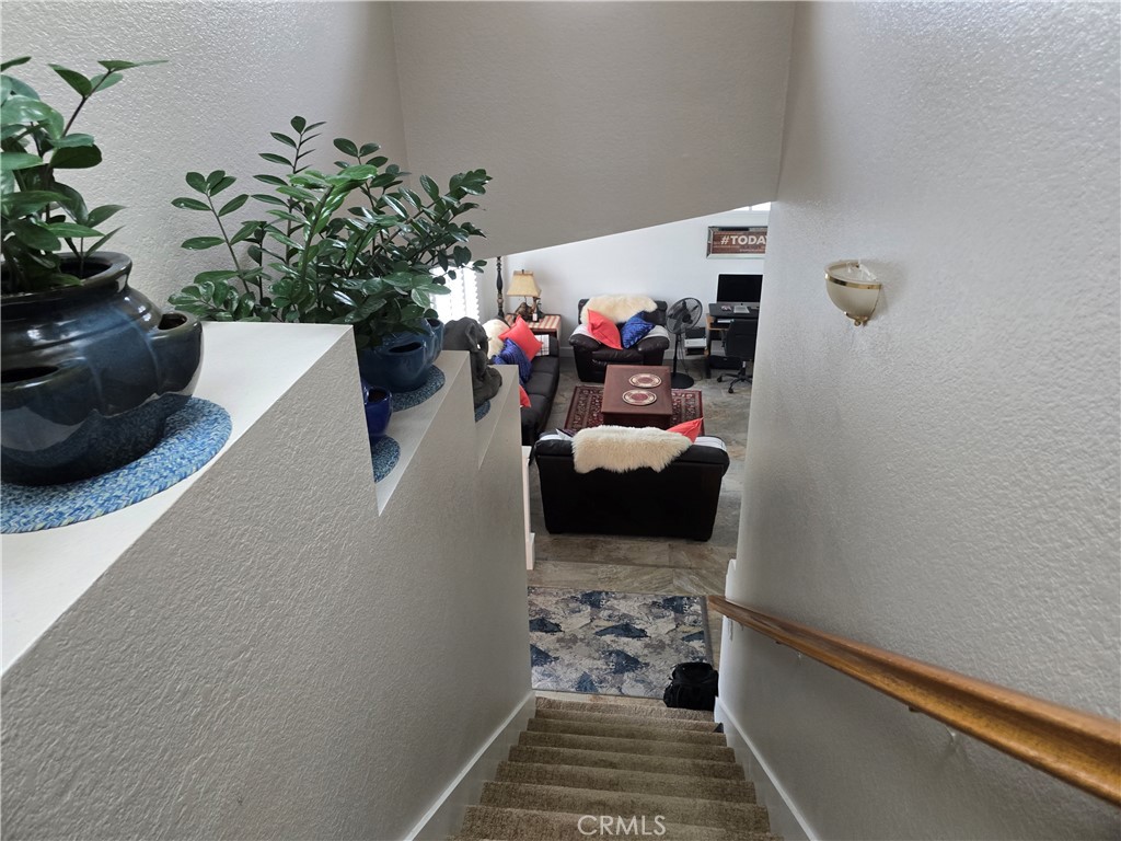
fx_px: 745
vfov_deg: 58.9
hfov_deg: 73.9
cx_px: 560
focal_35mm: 23
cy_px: 420
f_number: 1.7
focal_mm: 6.3
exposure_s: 1/120
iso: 400
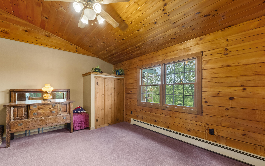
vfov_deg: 78.5
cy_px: 89
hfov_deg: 105.3
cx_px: 128
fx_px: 101
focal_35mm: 14
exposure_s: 1/2.5
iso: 500
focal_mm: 8.9
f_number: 8
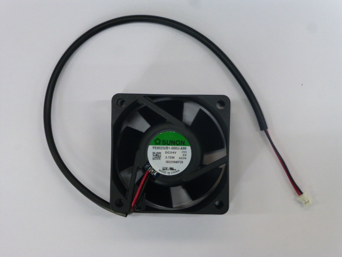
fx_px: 1008
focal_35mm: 102
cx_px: 171
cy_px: 128
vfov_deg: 14.5
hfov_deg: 19.3
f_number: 5.3
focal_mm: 18.2
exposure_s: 1/80
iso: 400
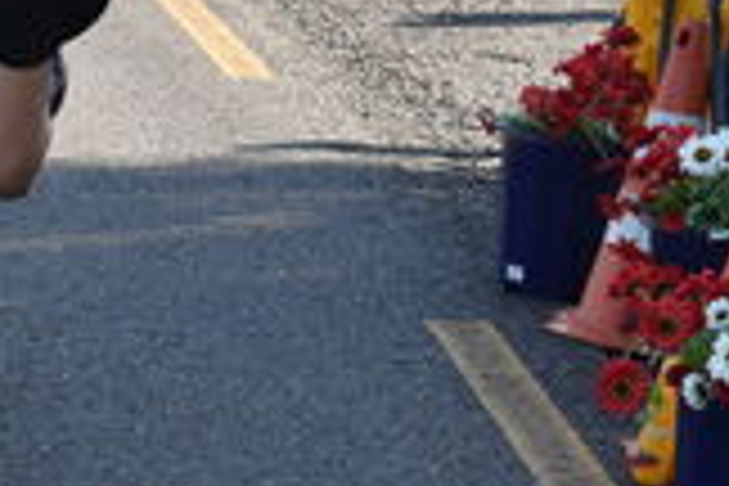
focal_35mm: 305
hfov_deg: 6.7
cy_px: -22
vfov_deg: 4.5
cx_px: -27
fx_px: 6173
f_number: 5.6
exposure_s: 1/1000
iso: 800
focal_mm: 55
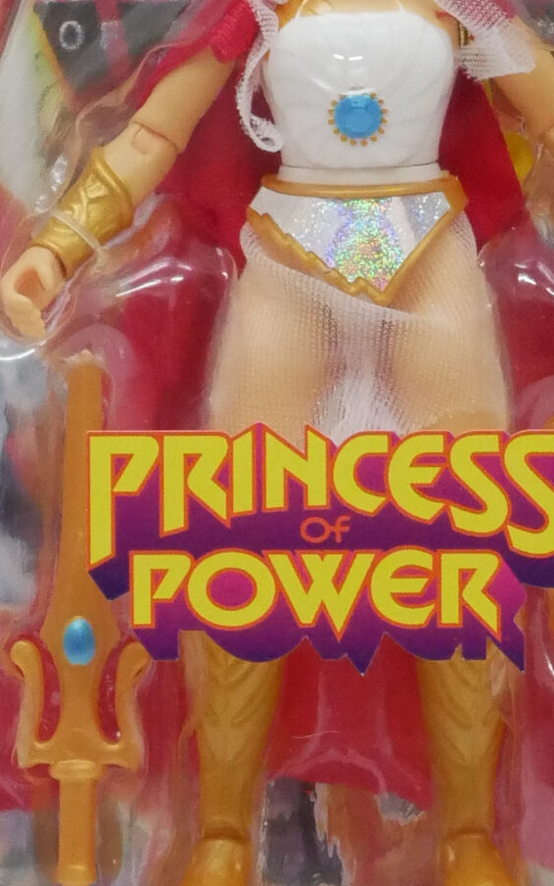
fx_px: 7678
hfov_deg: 4.1
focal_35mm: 318
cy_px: -179
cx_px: 362
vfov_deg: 6.6
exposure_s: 1/50
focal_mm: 53
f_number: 8
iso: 3200
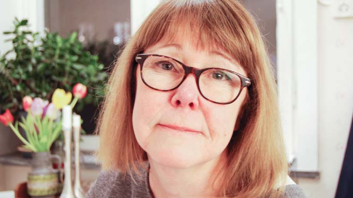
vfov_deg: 21.6
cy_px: 104
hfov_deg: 37.5
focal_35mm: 56
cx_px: 176
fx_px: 520
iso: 400
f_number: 4.8
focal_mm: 35
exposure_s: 1/4
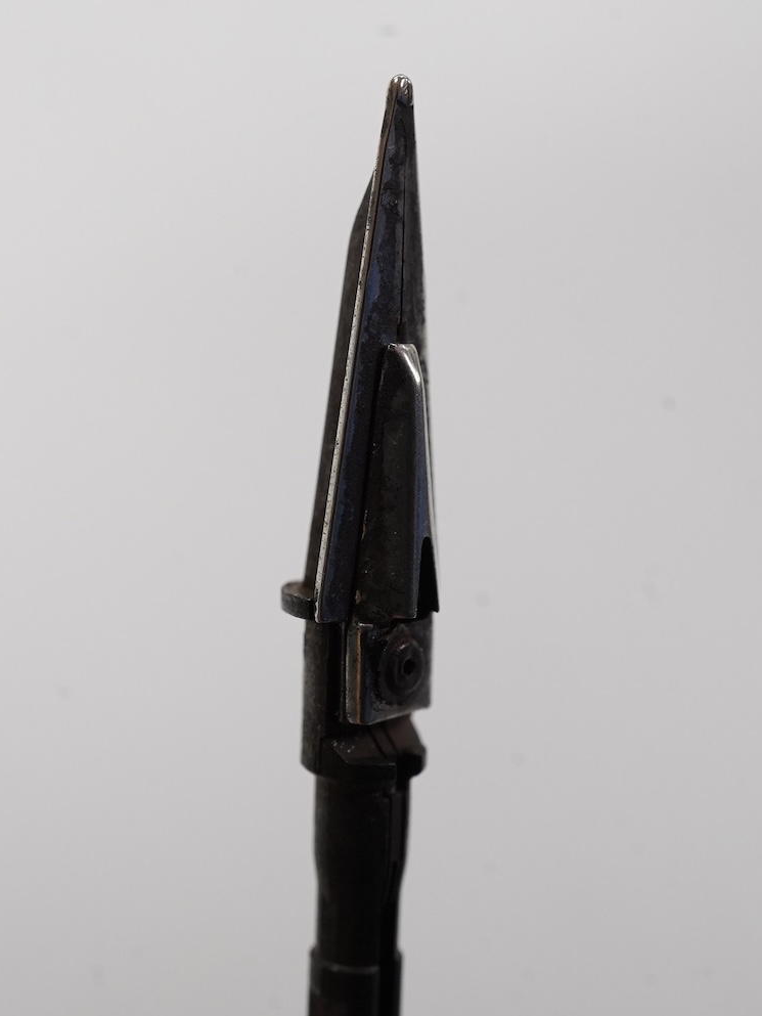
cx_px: 379
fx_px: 1438
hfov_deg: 29.7
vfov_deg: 38.8
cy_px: 445
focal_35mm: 49
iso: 2500
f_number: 16
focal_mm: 30
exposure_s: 1/100
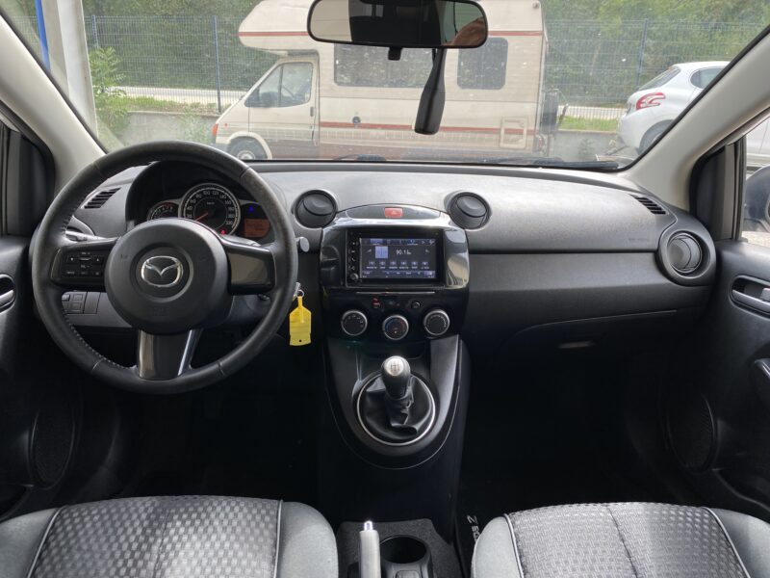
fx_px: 578
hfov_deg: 67.3
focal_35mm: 26
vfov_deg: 53.1
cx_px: 385
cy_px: 289
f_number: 1.8
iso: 32
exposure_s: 1/192
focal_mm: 4.25
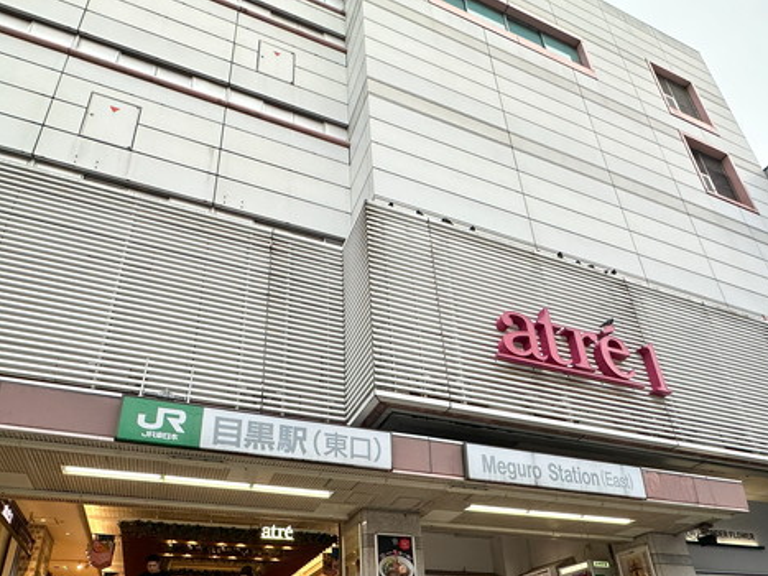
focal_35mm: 24
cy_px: 428
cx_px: 367
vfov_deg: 54.3
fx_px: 532
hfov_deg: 71.6
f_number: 2.2
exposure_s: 1/99
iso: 50
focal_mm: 2.22
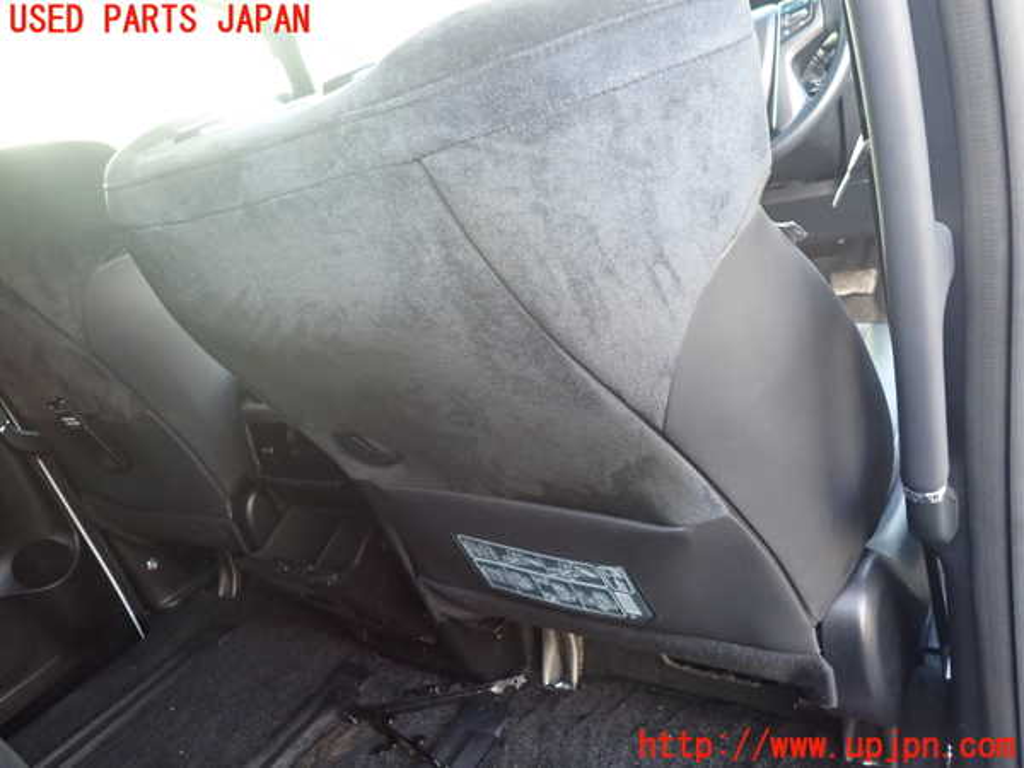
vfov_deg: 54.9
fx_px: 740
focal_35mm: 25
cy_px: 384
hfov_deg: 69.4
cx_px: 512
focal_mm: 4.5
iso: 320
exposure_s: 1/30
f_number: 2
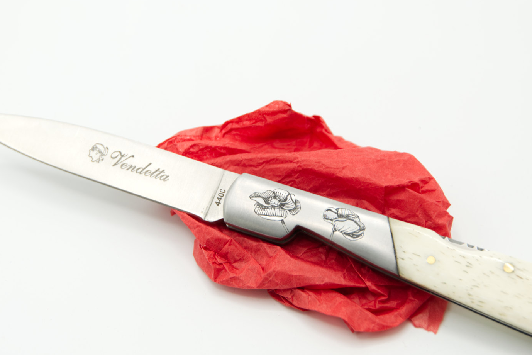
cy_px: 200
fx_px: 901
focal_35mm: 61
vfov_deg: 22.3
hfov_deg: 32.9
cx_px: 280
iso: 100
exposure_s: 1/320
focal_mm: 28
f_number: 4.5
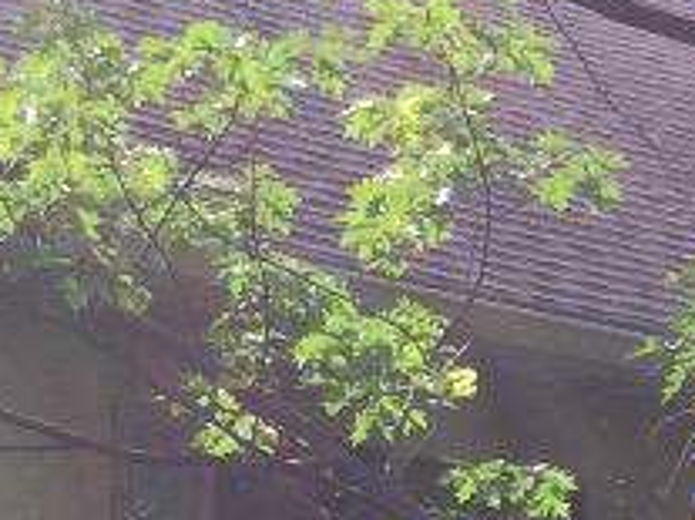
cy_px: 1500
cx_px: 1064
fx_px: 4334
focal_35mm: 216
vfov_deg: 6.4
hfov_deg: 8.9
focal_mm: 3.3
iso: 25
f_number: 2.4
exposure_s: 1/360
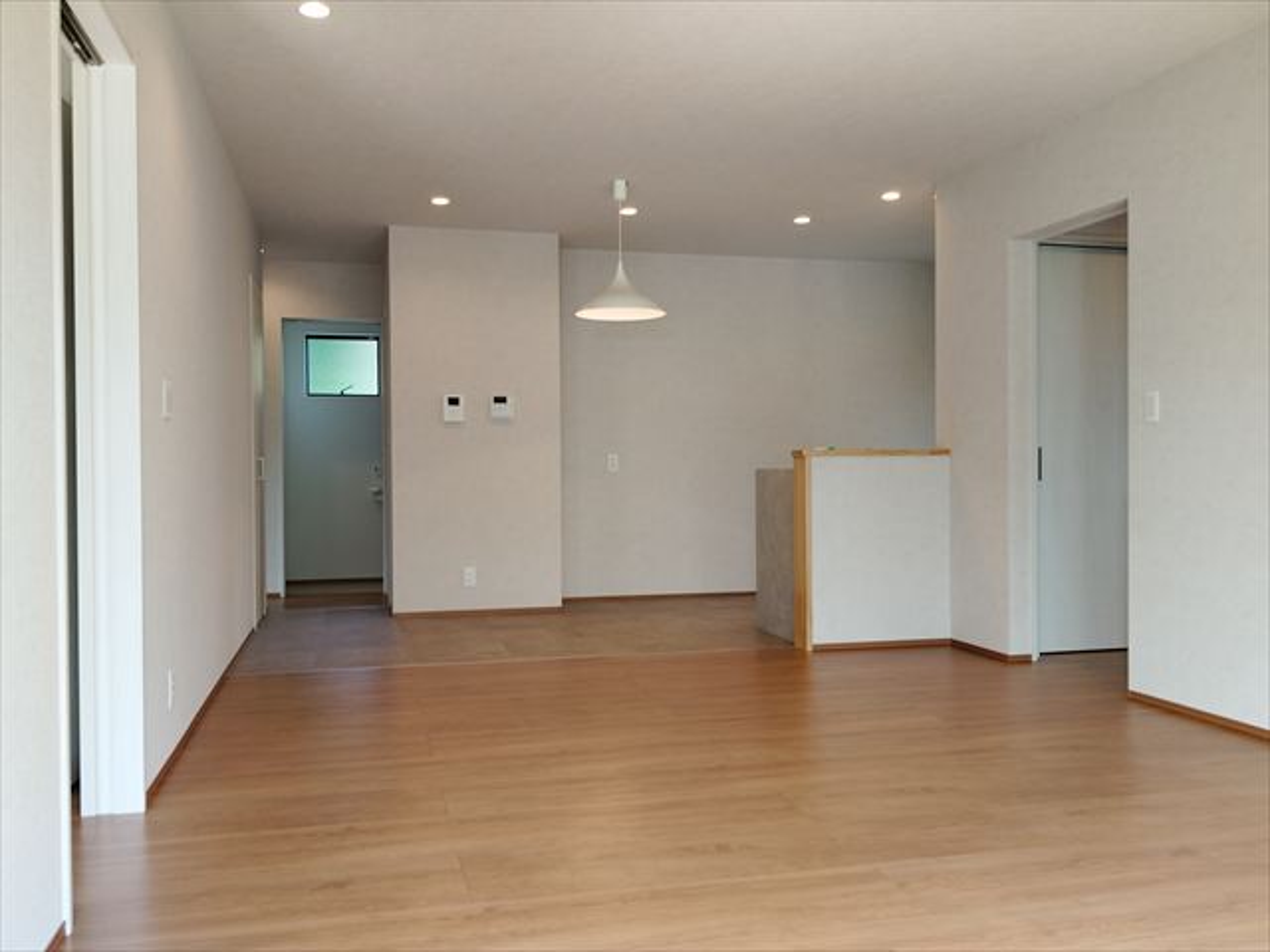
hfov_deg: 61.7
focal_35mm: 29
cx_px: 635
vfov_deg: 48.2
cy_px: 476
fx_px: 1064
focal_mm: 4.25
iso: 50
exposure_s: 1/50
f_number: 1.8
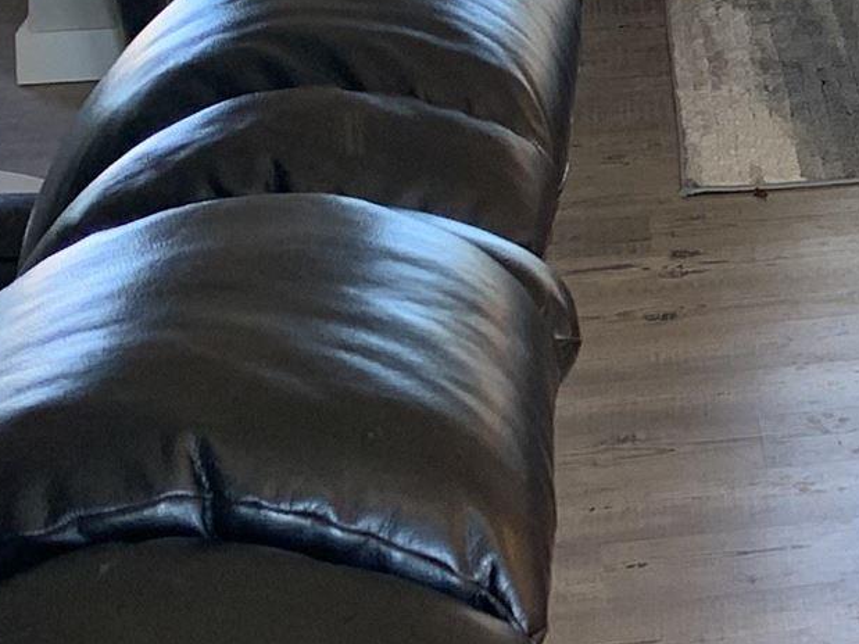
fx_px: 3201
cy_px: -375
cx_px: 1578
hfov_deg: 13.6
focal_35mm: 129
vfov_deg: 11.0
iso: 64
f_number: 1.8
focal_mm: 4.25
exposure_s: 1/60
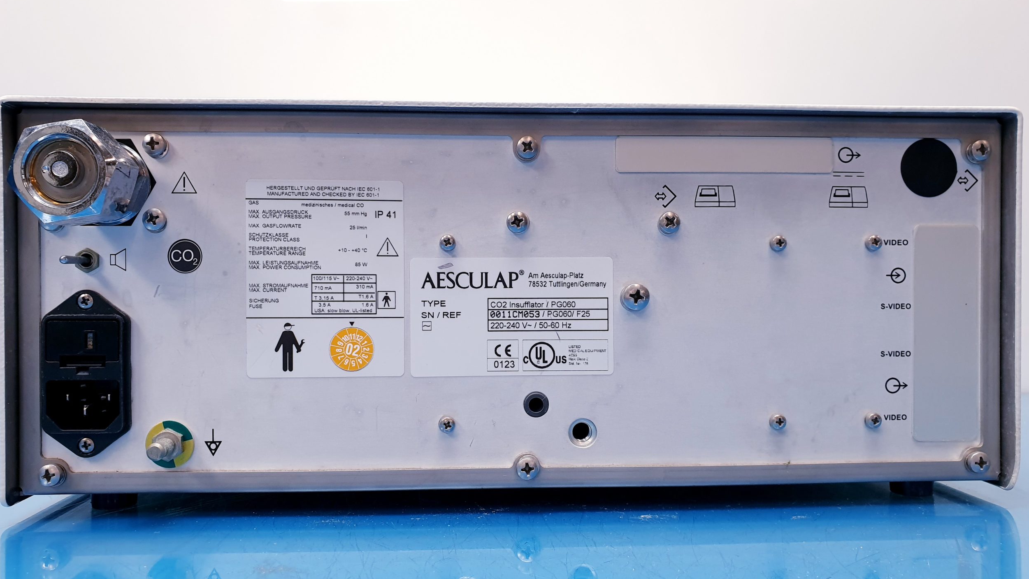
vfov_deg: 40.2
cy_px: 297
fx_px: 791
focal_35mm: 29
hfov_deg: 66.1
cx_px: 507
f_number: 2.4
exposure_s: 1/50
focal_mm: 4.3
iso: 80
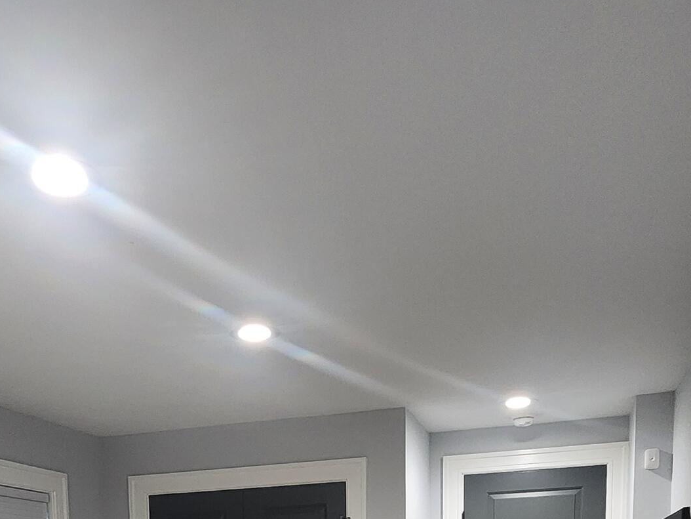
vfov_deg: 29.6
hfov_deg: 49.8
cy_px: 702
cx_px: 274
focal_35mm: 37
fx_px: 739
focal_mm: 2.2
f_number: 2.2
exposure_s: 1/60
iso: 320
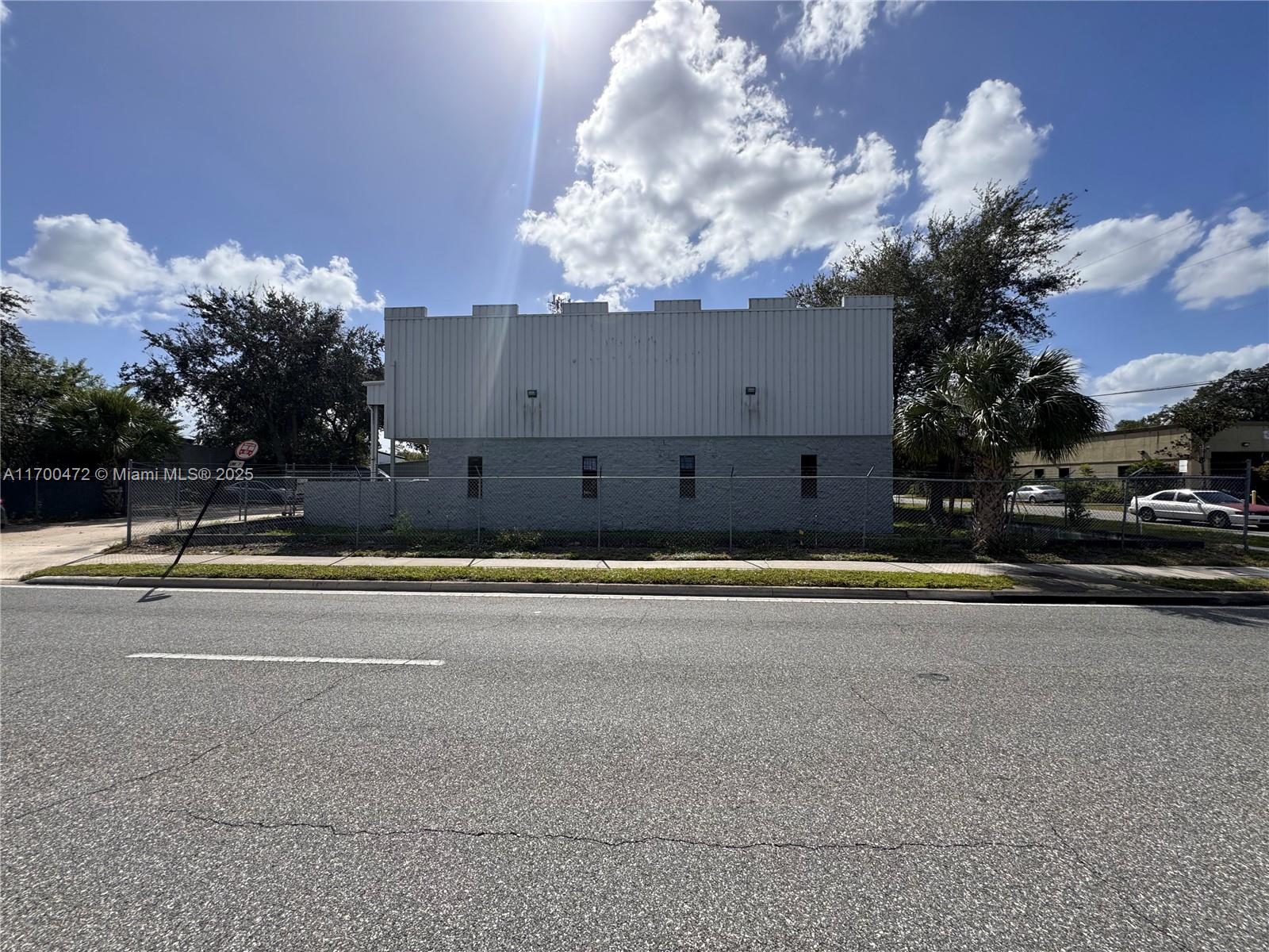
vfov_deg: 85.7
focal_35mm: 14
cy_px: 476
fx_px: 513
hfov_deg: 102.1
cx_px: 634
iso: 50
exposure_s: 1/2208
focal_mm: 2.22
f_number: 2.2
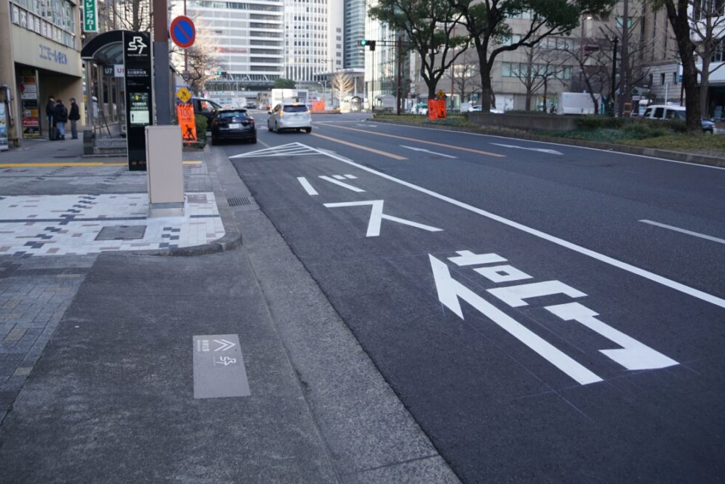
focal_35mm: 28
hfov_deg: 65.5
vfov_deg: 46.4
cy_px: 245
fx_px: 564
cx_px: 366
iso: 100
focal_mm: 18
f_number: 4.5
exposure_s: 1/80
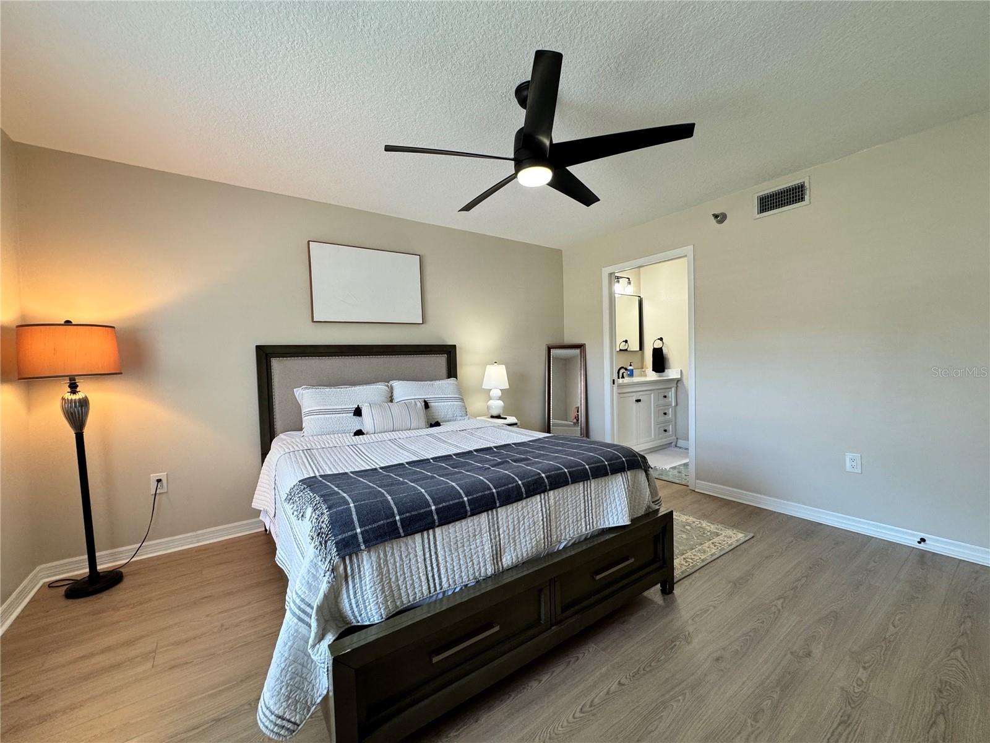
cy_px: 372
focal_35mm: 14
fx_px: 400
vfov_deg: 85.7
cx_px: 495
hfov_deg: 102.1
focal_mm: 2.22
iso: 200
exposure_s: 1/120
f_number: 2.2
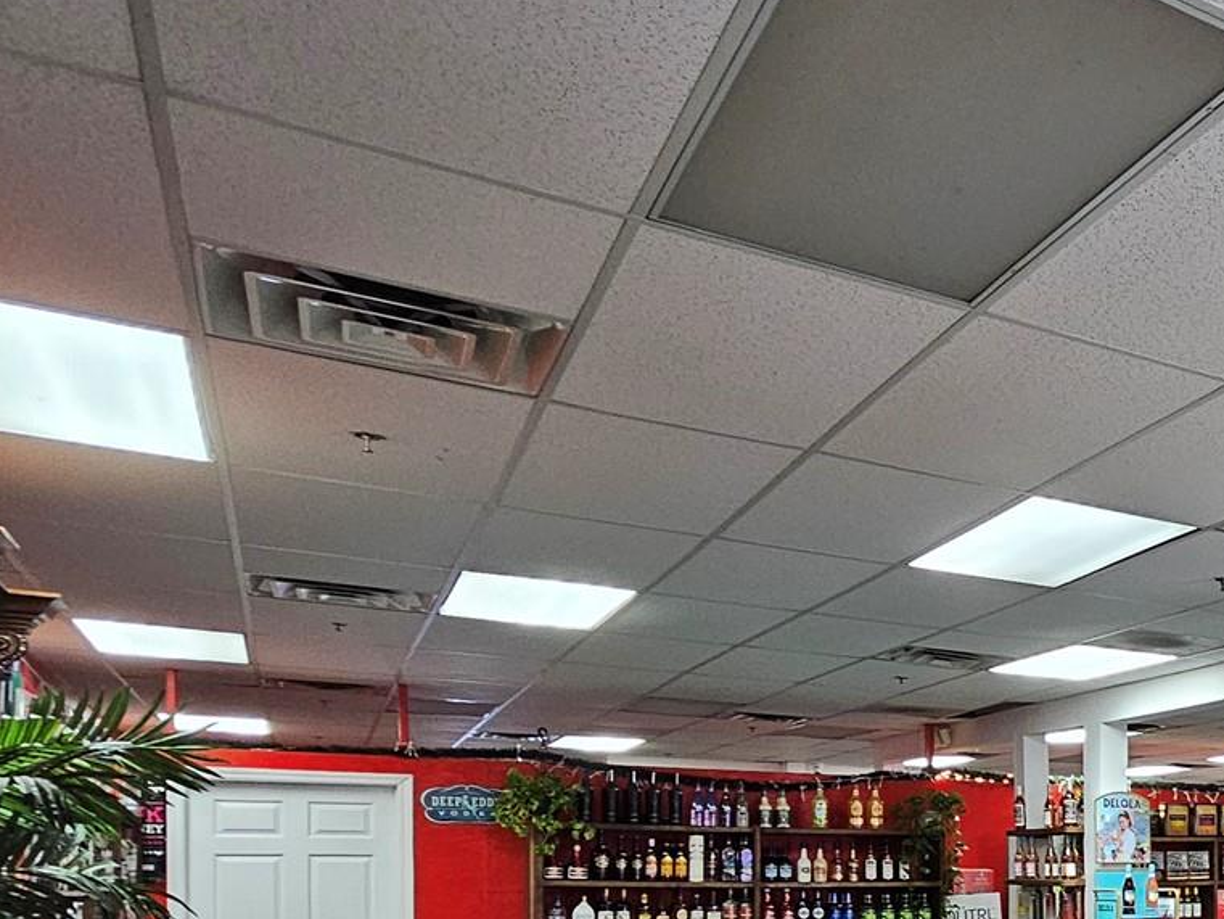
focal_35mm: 35
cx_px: 1531
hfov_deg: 37.1
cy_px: 842
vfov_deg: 37.8
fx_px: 1238
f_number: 2.2
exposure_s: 1/40
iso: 320
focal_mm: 2.2
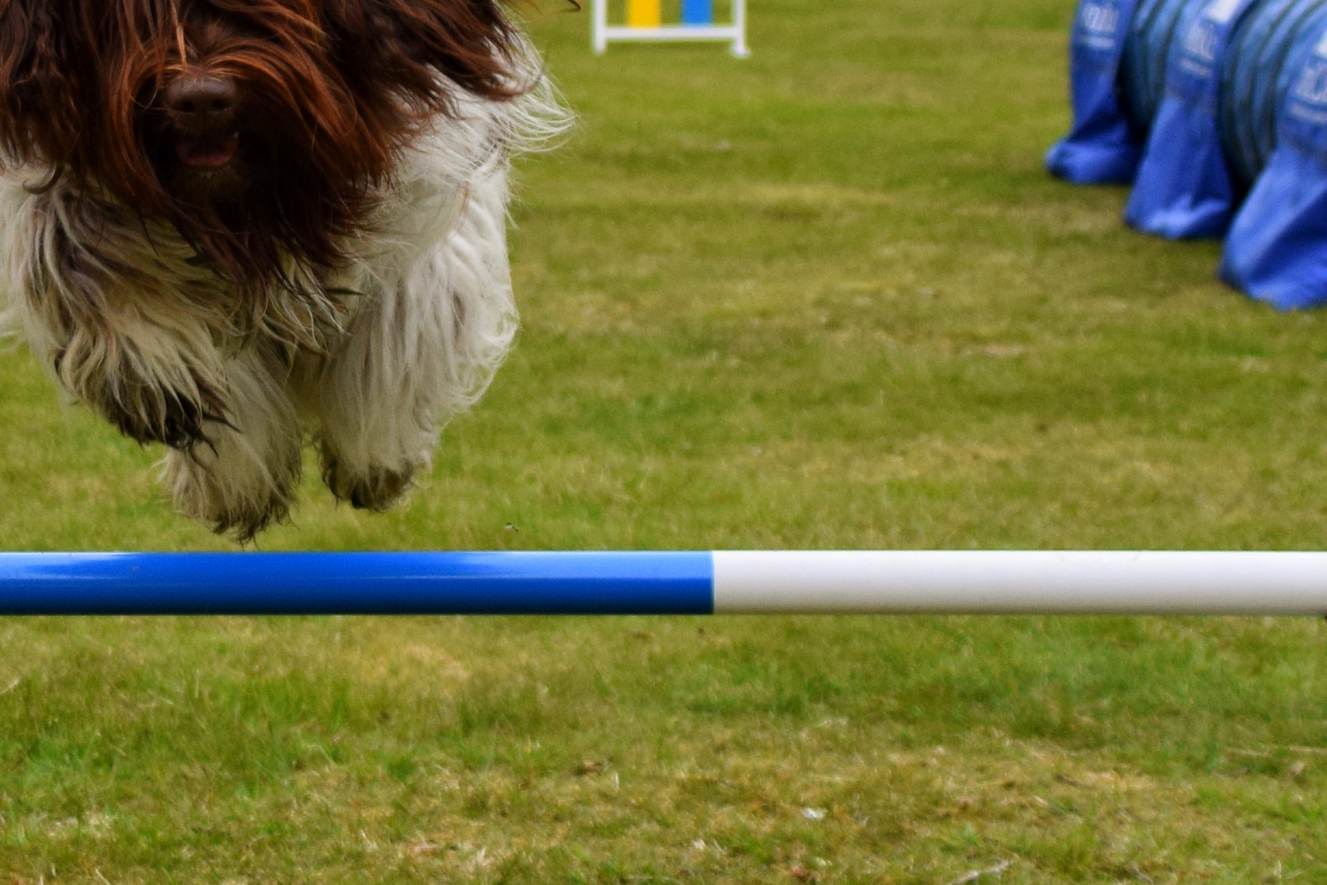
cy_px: 242
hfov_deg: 17.5
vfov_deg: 11.8
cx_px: 234
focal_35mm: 116
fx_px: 4275
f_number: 4
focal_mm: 24
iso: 400
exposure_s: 1/1000
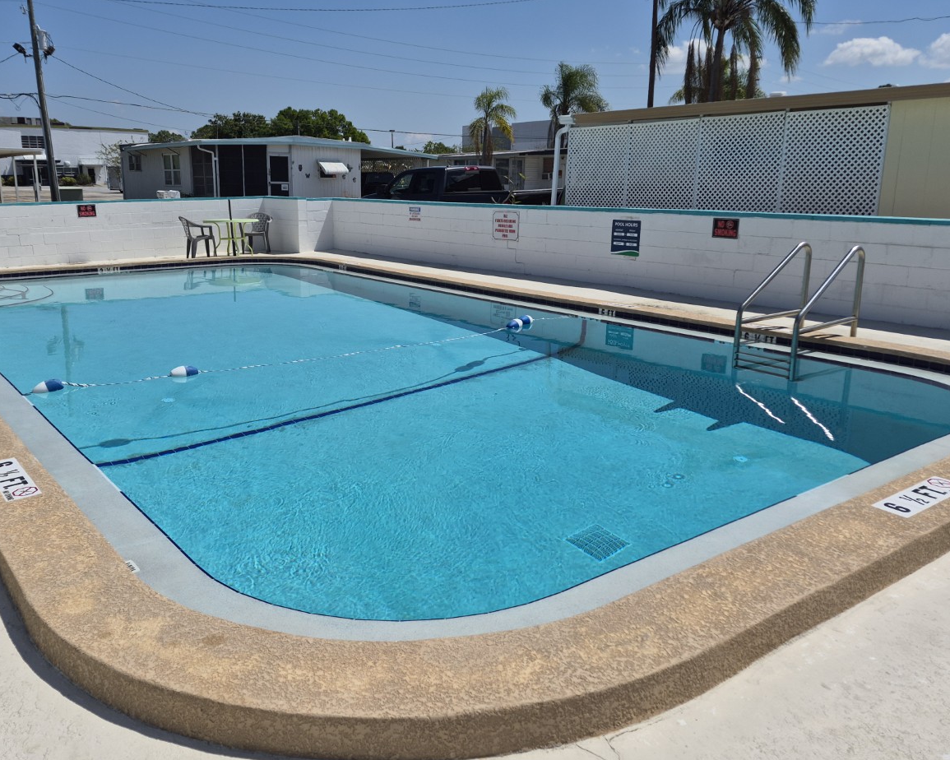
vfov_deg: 51.5
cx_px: 391
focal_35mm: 28
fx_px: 787
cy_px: 364
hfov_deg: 61.8
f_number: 1.8
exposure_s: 1/7696
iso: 40
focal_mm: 5.4
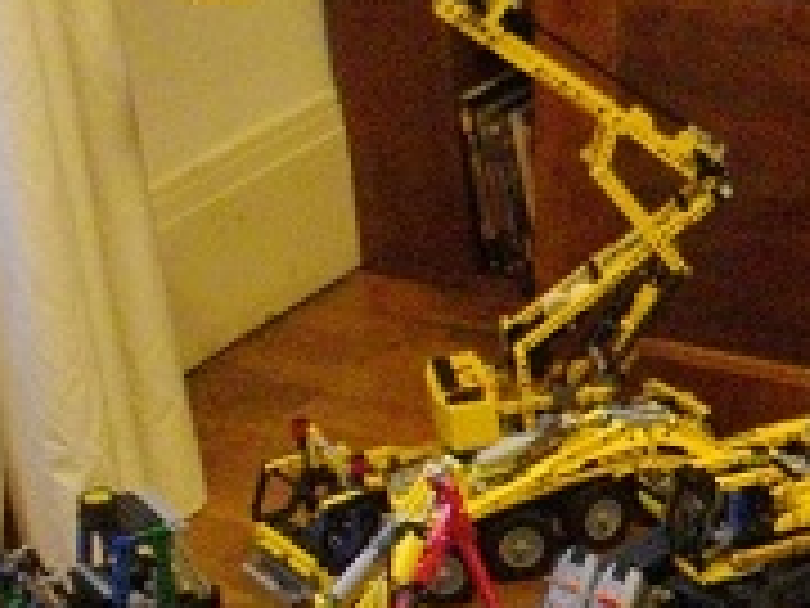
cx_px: 1094
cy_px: 658
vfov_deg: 11.9
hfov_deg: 15.2
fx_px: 2878
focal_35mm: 123
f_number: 2.8
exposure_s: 1/8
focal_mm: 6.2
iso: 800
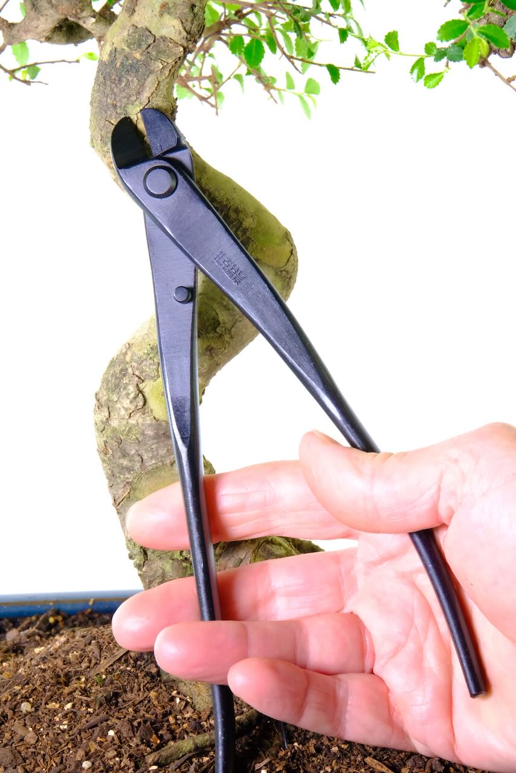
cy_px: 386
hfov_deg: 7.2
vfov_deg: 10.7
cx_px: 258
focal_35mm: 192
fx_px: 4125
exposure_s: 1/8
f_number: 18
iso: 3200
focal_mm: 128
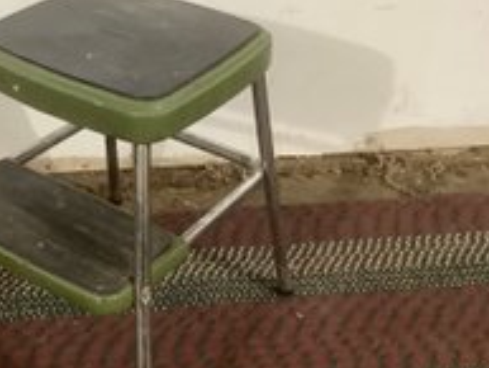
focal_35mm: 55
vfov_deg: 26.6
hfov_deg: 34.2
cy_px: 194
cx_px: 123
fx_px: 777
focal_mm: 3.3
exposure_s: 1/30
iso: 500
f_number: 2.4
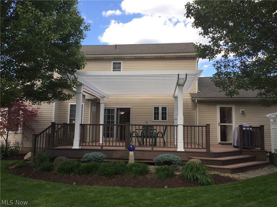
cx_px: 138
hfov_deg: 61.7
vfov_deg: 48.2
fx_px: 232
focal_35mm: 29
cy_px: 104
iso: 32
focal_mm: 4.15
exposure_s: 1/590
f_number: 2.2
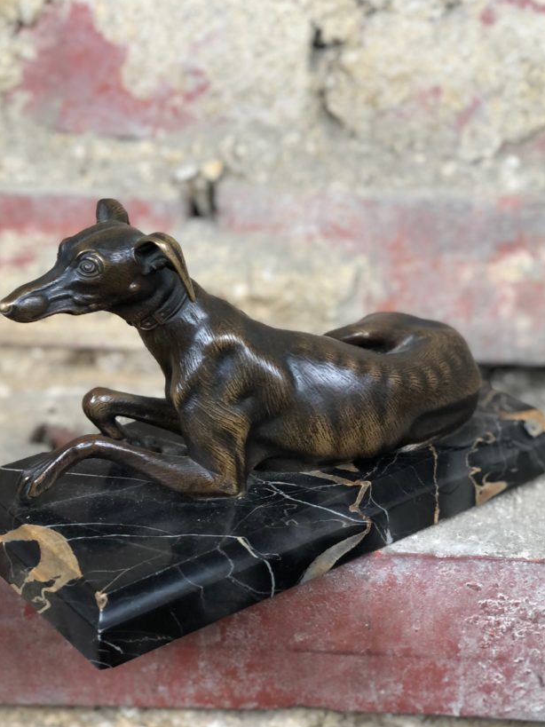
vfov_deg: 29.7
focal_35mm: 65
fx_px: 1365
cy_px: 281
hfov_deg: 22.6
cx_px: 255
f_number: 2.4
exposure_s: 1/50
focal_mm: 6
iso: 50
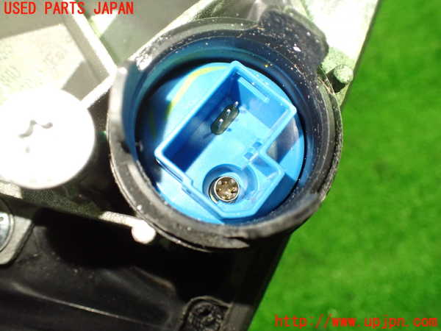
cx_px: 220
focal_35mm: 30
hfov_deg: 60.0
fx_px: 382
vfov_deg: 46.8
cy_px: 166
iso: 800
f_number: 2.3
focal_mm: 5.4
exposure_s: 1/100
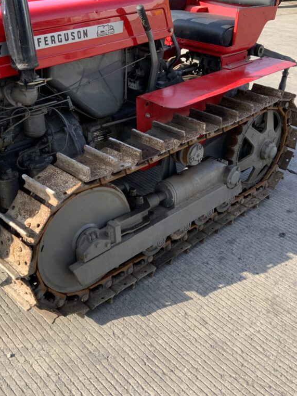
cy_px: 198
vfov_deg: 47.9
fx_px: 446
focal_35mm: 39
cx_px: 164
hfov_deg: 36.8
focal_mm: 3
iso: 16
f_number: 1.8
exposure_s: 1/545
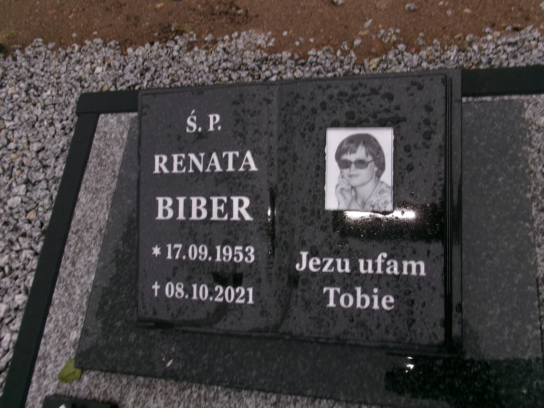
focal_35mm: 28
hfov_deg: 63.4
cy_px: 204
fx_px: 440
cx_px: 272
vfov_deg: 49.7
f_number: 3.9
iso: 100
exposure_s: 1/34
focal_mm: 5.1
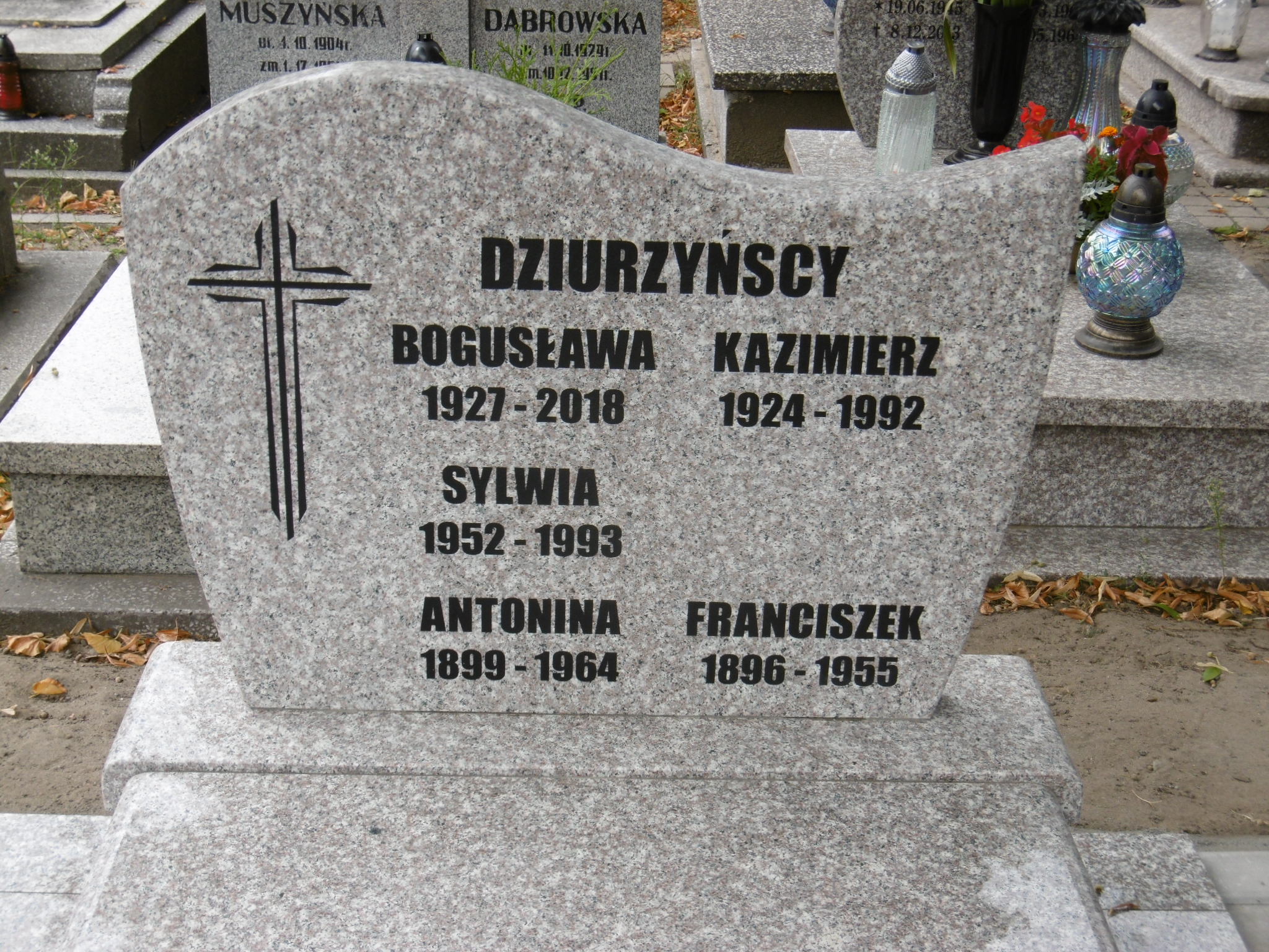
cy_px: 476
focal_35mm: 51
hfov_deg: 37.5
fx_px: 1870
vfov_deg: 28.6
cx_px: 634
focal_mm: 9.2
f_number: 4
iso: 100
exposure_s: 1/250
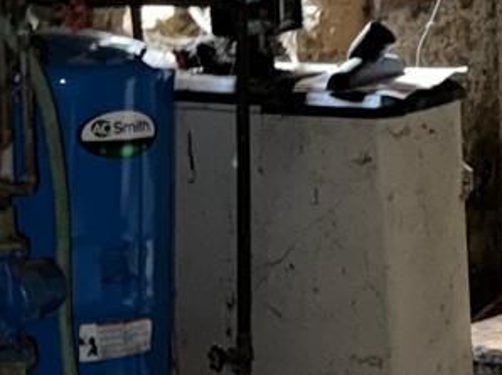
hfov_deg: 11.3
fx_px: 2391
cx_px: 834
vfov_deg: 9.0
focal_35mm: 165
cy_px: 183
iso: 320
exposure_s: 1/5
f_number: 1.78
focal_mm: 6.86
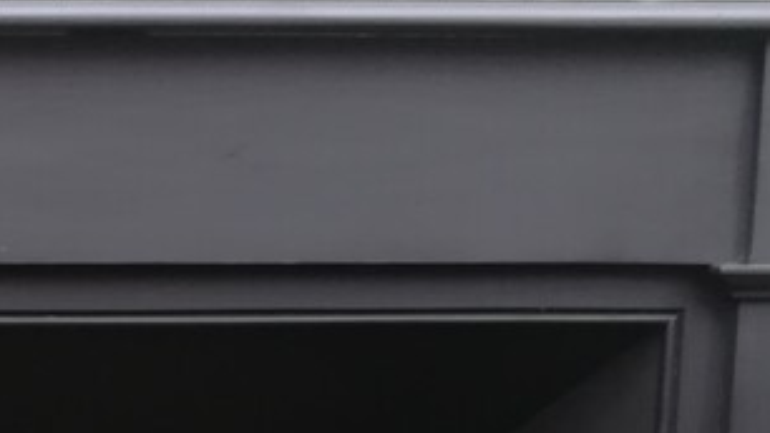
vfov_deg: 15.0
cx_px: 113
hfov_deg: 27.8
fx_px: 1511
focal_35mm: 74
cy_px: 667
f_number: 2.2
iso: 125
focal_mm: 3.83
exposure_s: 1/33.3
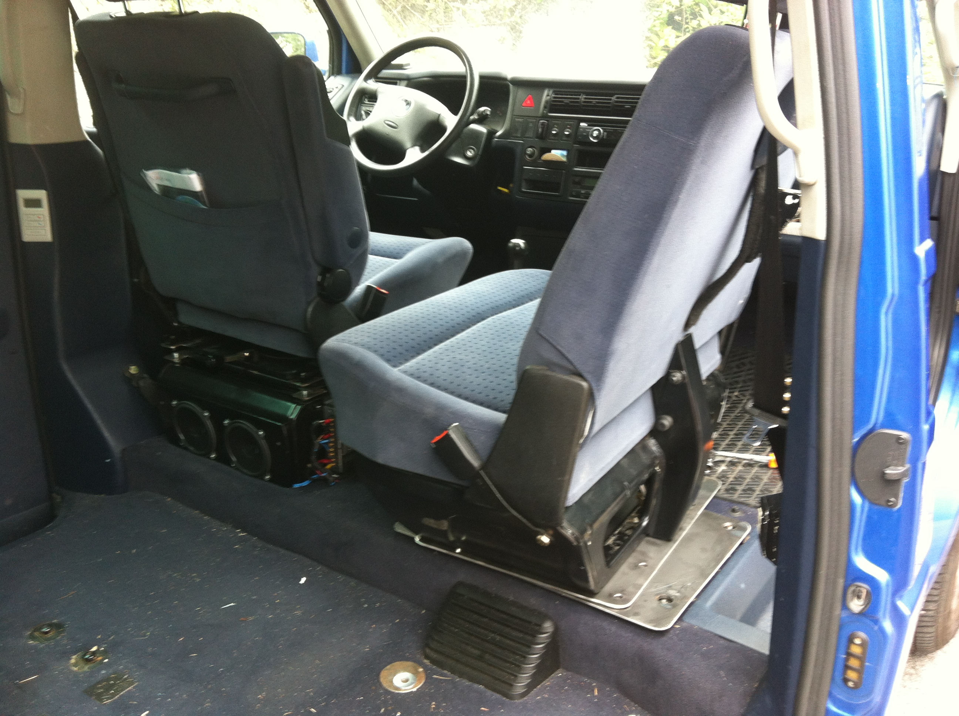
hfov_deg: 52.7
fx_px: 968
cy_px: 358
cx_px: 480
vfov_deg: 40.6
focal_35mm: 35
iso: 80
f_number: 2.8
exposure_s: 1/20
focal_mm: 3.85
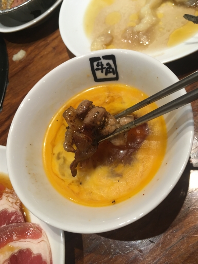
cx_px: 99
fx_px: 221
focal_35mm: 29
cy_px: 132
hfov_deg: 48.2
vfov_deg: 61.7
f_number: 2.2
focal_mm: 4.15
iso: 80
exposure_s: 1/30
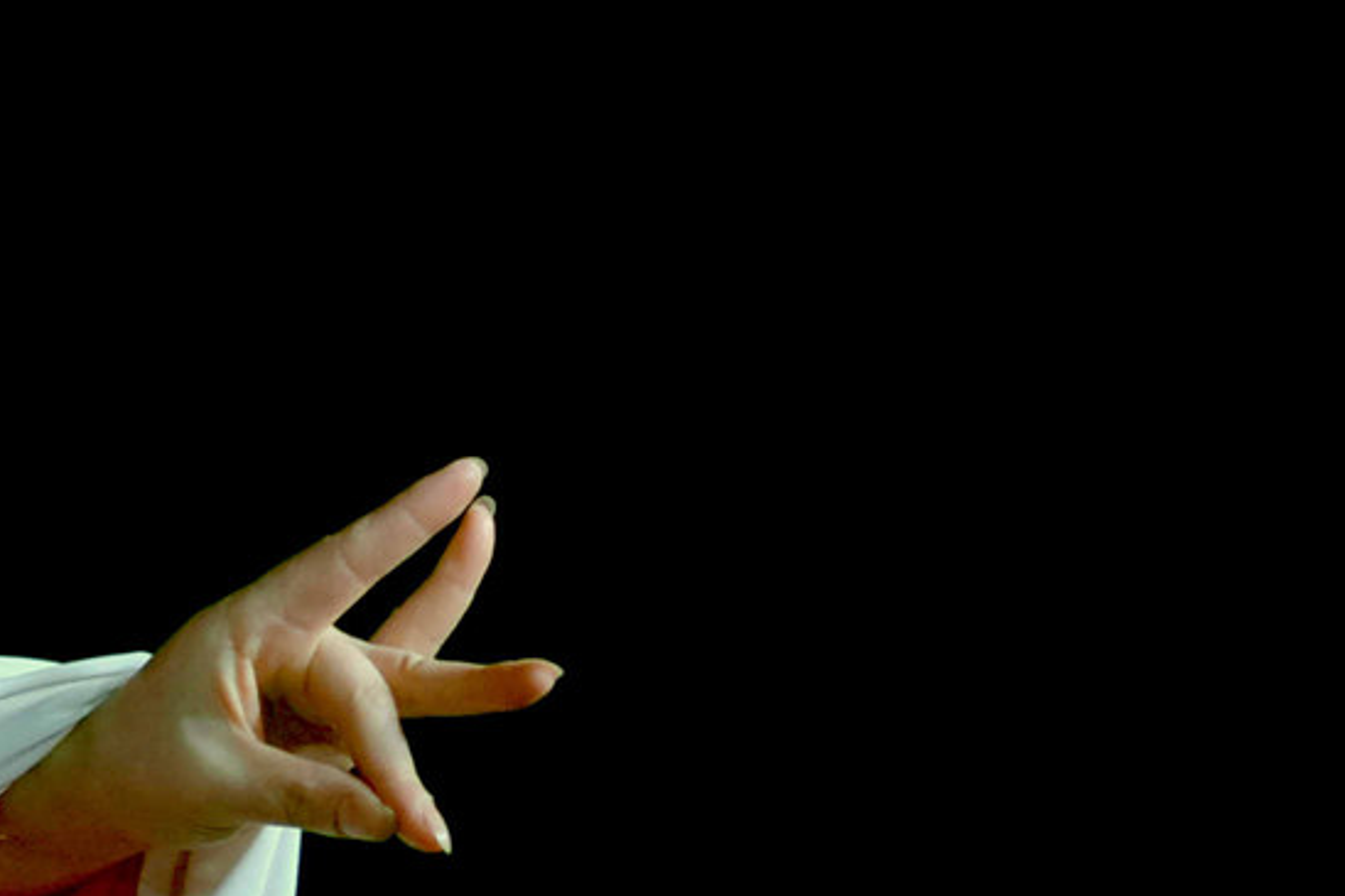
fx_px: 23790
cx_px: -1409
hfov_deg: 3.2
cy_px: 707
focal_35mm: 637
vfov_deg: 2.2
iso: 640
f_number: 5
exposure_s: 1/250
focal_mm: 135
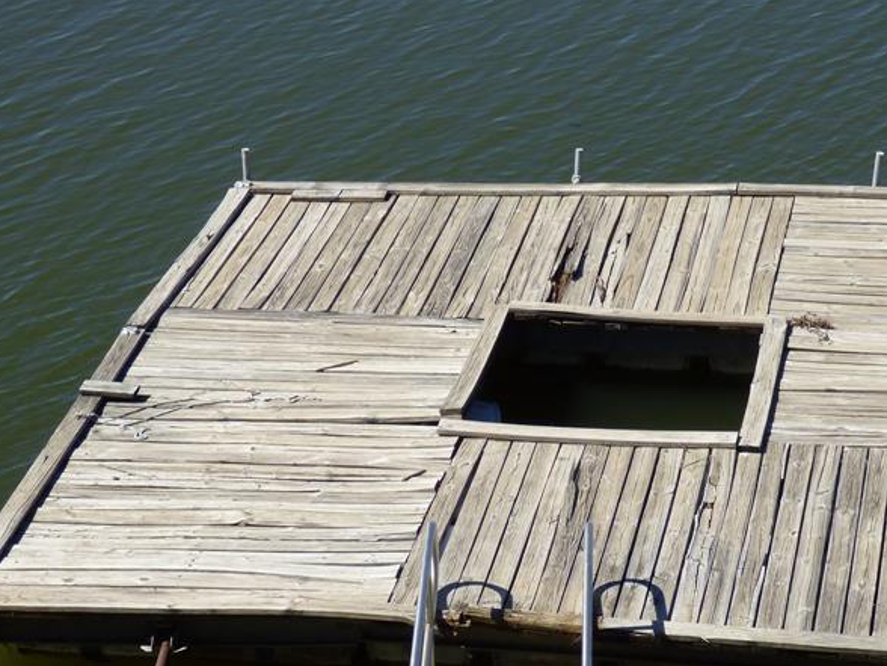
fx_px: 2947
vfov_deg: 12.8
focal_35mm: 115
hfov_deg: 17.1
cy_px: 551
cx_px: 605
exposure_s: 1/800
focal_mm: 11.21
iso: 100
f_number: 4.2
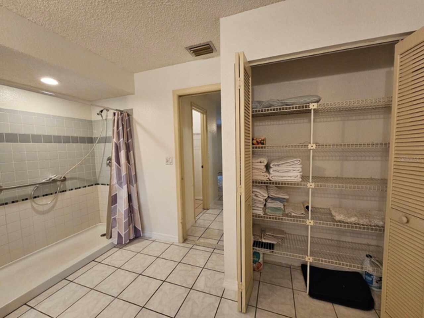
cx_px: 212
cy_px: 159
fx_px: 159
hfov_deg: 106.2
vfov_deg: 89.9
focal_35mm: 13
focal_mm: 2.2
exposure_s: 1/60.2
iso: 400
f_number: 2.2
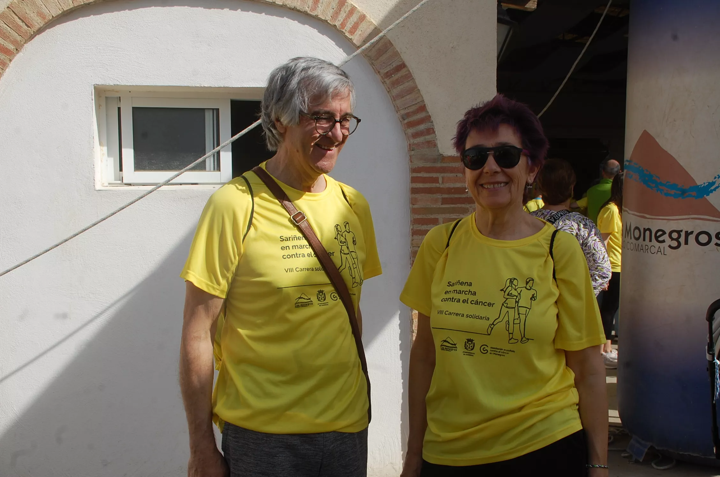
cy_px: 238
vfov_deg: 31.8
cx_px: 360
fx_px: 839
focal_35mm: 42
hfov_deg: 46.5
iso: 200
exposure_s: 1/400
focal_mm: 28
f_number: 10
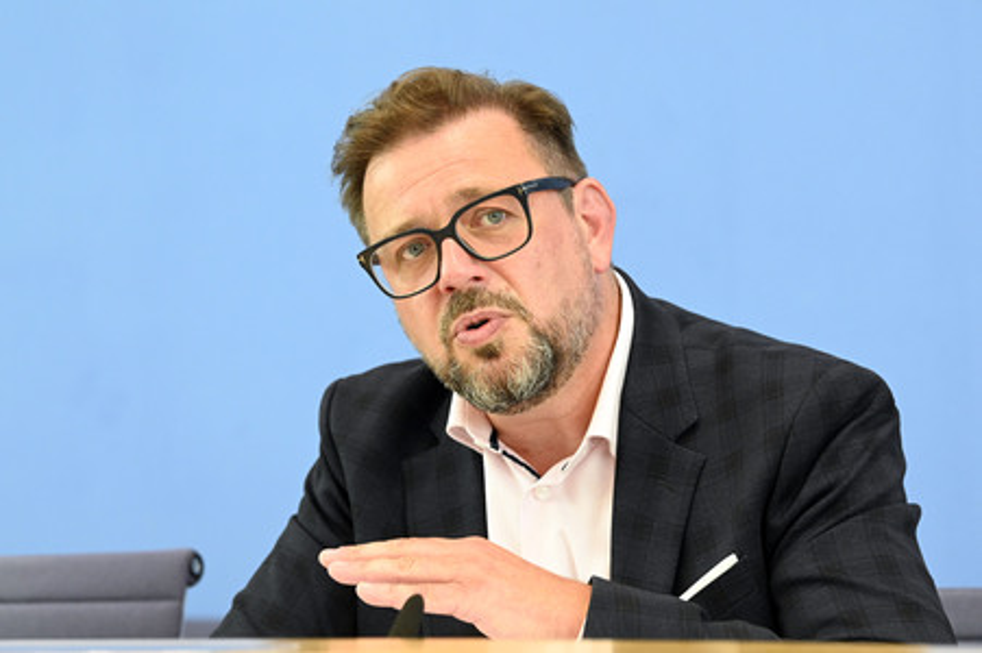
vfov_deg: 11.4
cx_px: 491
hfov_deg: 17.1
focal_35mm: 120
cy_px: 326
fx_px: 3271
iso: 3200
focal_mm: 120
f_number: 5.6
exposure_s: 1/500
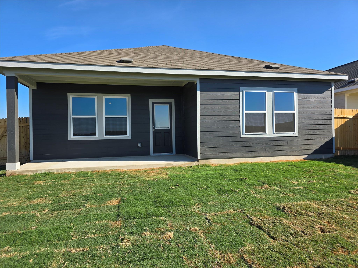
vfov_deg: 58.9
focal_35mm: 23
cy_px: 134
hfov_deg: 73.9
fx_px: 238
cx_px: 179
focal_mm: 6.3
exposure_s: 1/547
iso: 12
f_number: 1.7
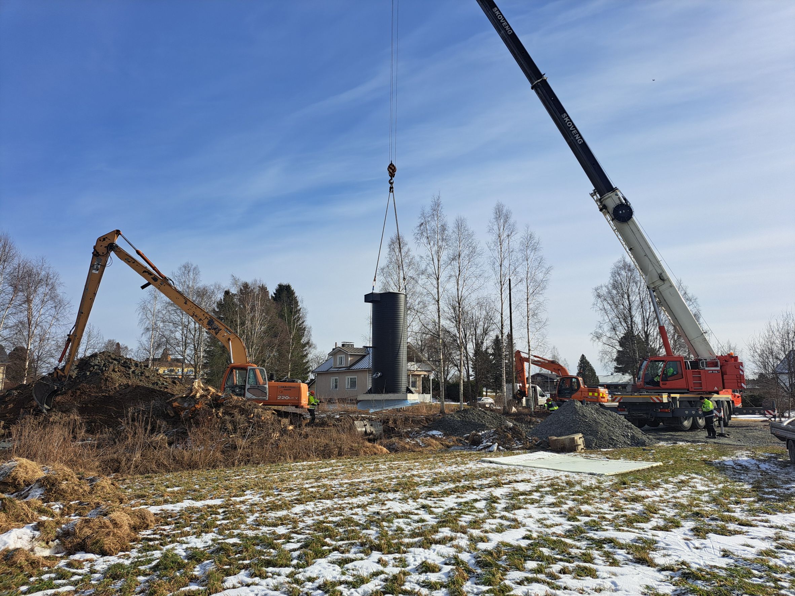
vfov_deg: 56.8
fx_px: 551
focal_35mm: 24
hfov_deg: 71.6
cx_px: 398
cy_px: 298
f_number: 1.8
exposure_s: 1/1845
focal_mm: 5.23
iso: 50
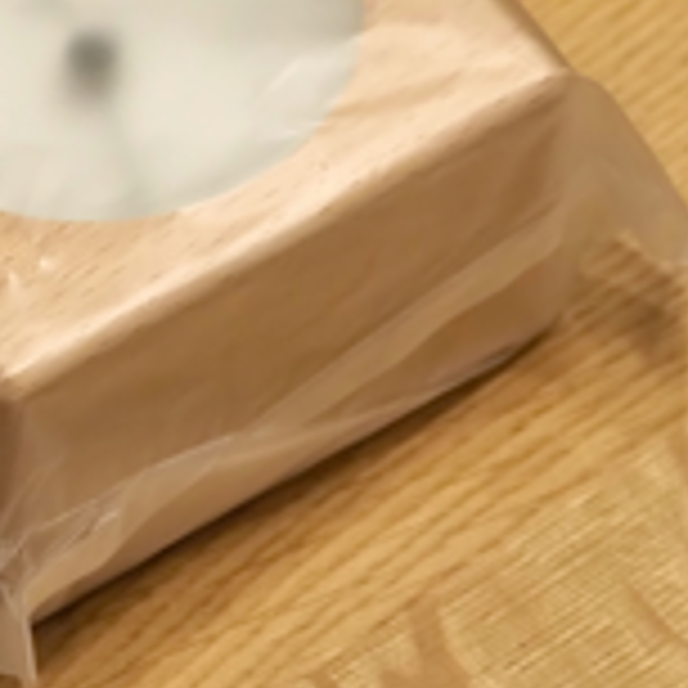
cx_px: 76
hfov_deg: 6.0
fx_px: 6543
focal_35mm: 291
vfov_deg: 6.0
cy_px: 79
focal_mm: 60
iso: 2000
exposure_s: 1/125
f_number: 5.6
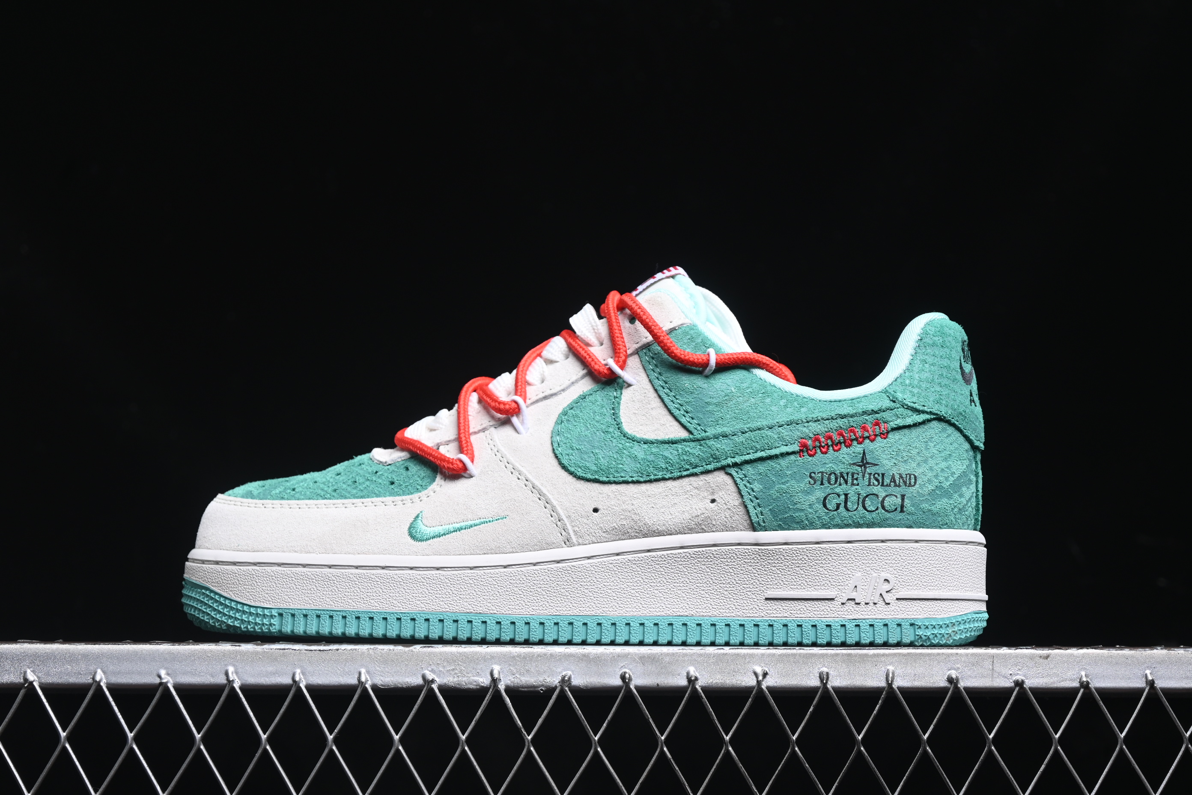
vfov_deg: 18.2
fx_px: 2483
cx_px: 596
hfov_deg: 27.0
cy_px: 398
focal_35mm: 75
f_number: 6.3
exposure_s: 1/60
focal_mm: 50
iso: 160
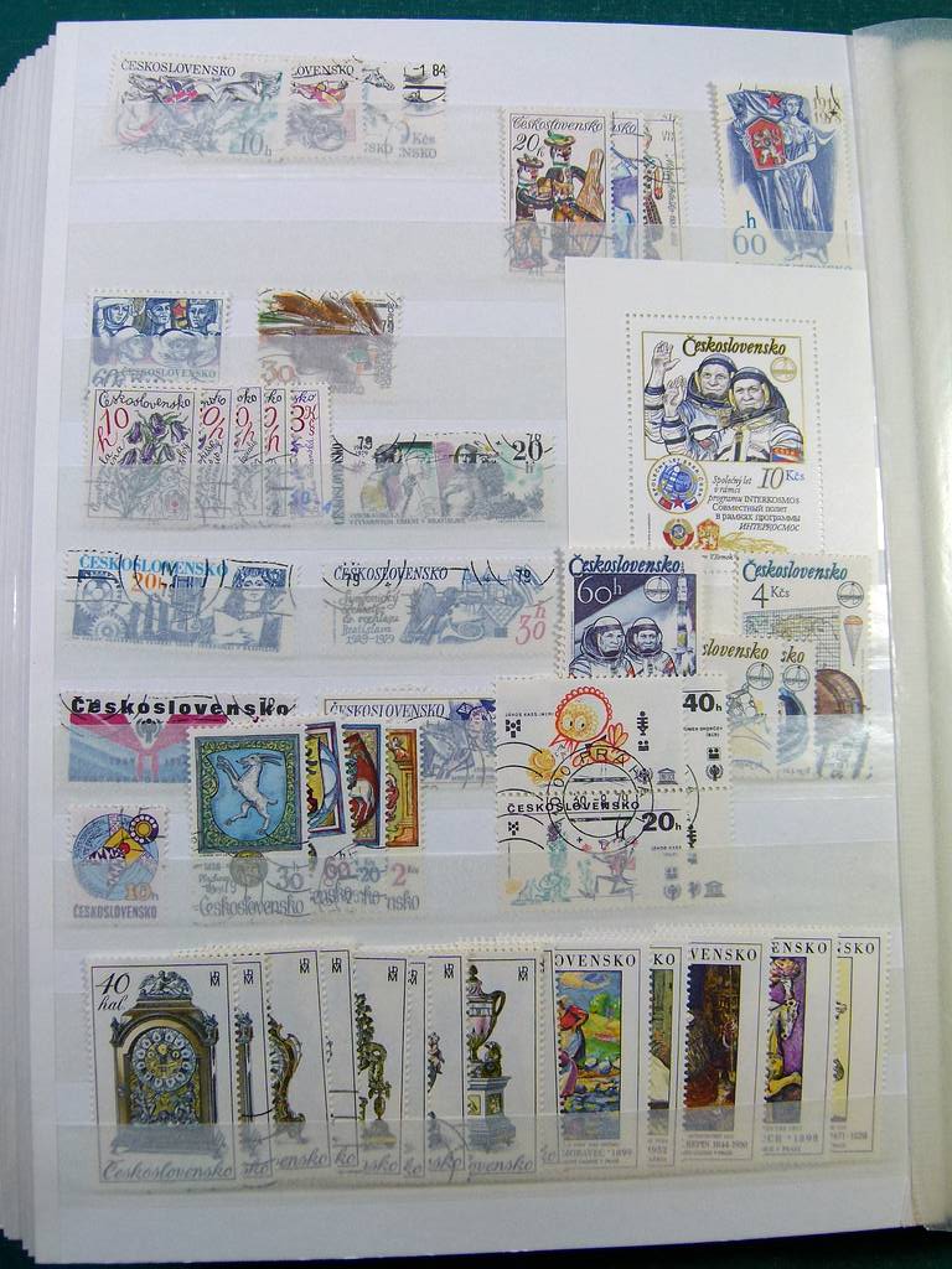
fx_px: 1247
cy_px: 634
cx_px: 476
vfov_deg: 54.0
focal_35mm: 34
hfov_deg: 41.8
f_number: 4
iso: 100
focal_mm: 6.1
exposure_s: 1/125
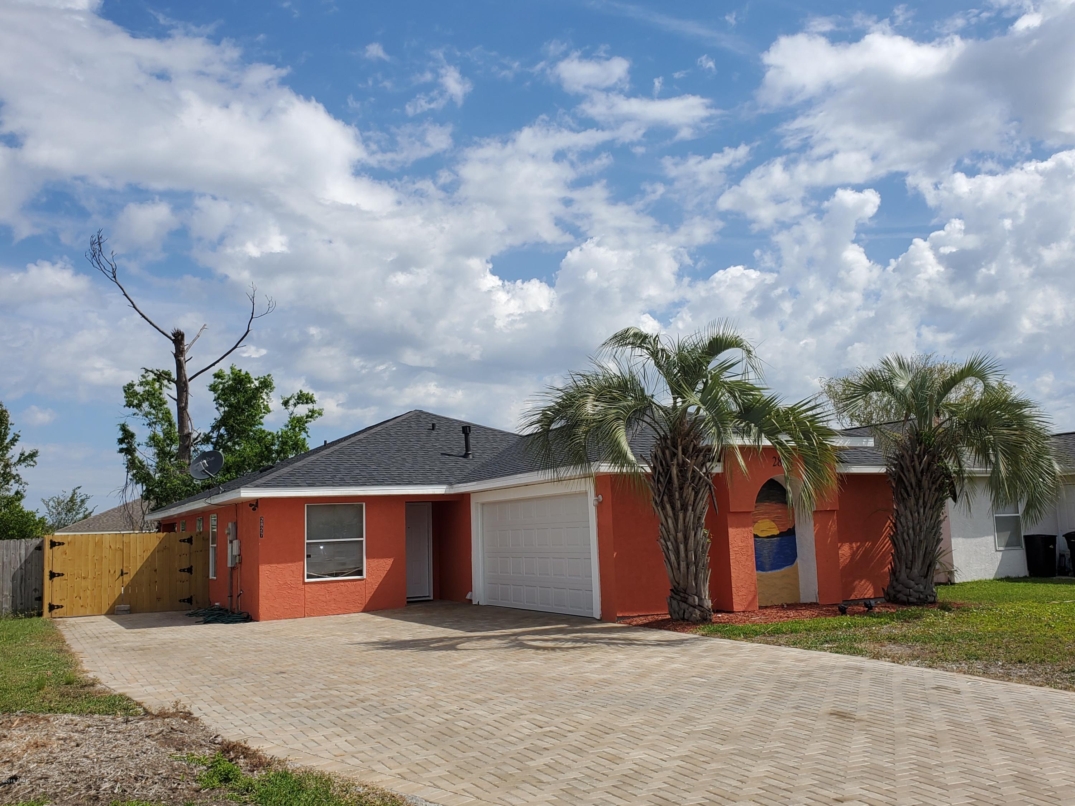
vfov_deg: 53.1
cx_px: 538
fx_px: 807
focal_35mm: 26
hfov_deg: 67.3
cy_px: 403
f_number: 2.4
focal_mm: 4.3
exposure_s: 1/2463
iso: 50
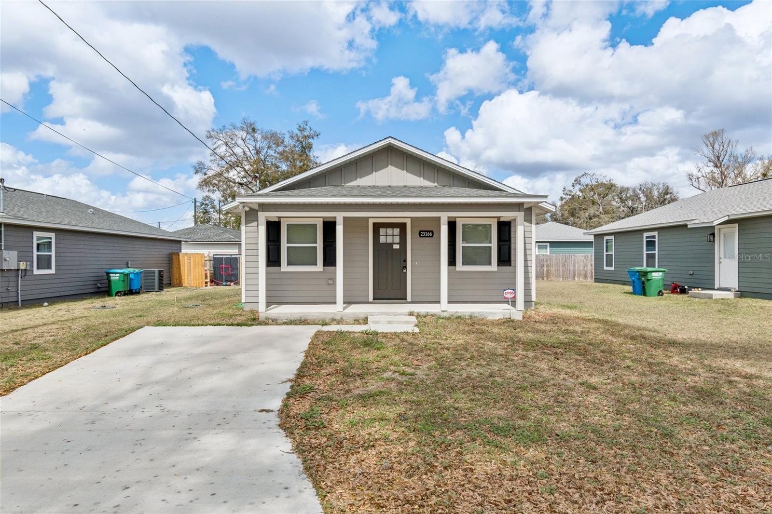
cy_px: 257
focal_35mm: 22
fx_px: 472
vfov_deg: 57.2
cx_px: 386
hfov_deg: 78.6
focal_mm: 15
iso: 200
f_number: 8
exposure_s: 1/1000
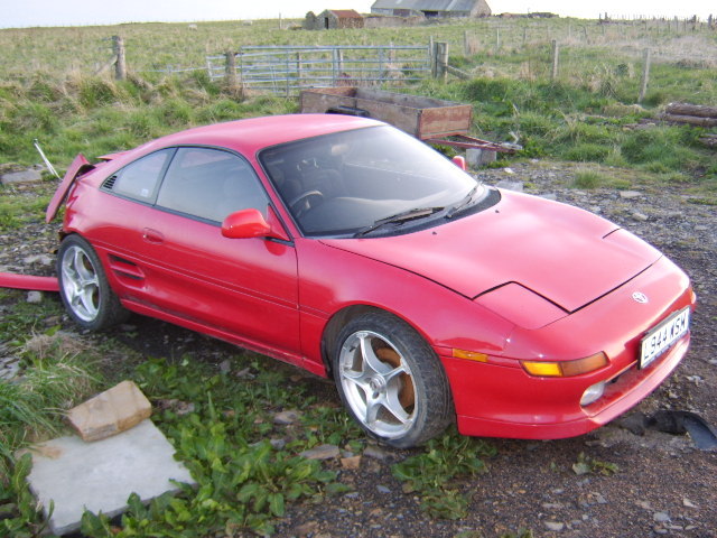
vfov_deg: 45.4
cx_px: 358
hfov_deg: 58.4
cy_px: 269
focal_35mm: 31
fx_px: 642
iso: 71
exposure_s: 1/16
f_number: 2.7
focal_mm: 8.13
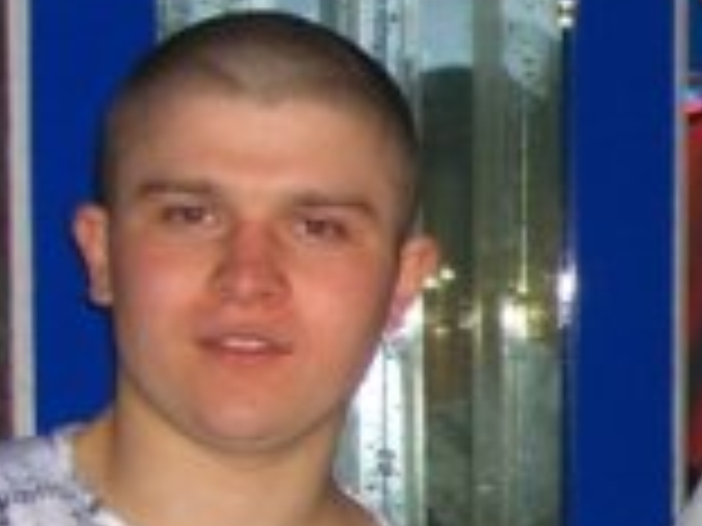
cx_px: 1210
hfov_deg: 12.5
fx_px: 2961
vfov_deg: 10.0
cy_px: 584
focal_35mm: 146
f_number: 2.8
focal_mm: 7.9
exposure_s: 1/60
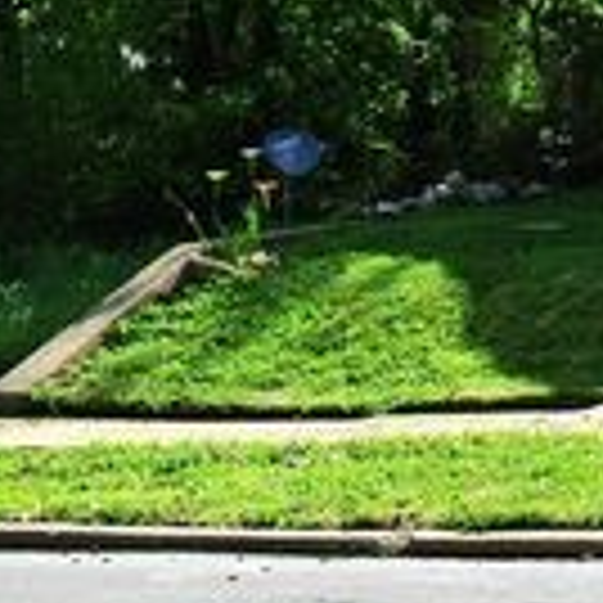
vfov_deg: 16.0
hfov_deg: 15.2
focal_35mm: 105
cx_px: 940
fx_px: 2069
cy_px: -86
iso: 100
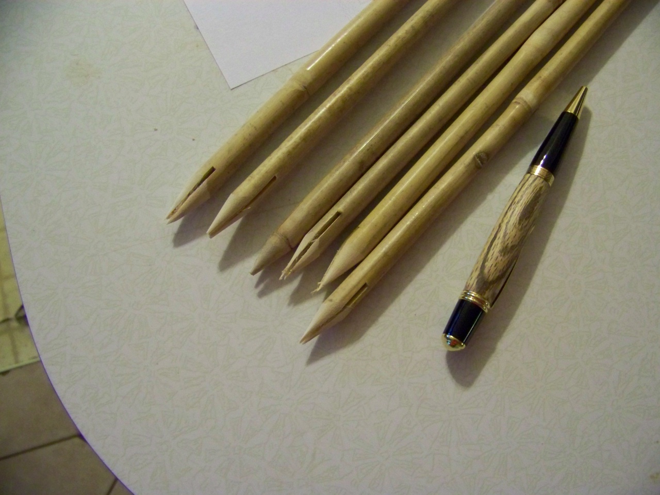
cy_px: 248
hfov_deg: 51.4
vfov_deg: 39.7
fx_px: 686
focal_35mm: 36
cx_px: 330
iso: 400
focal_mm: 5.85
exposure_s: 1/25
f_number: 2.8
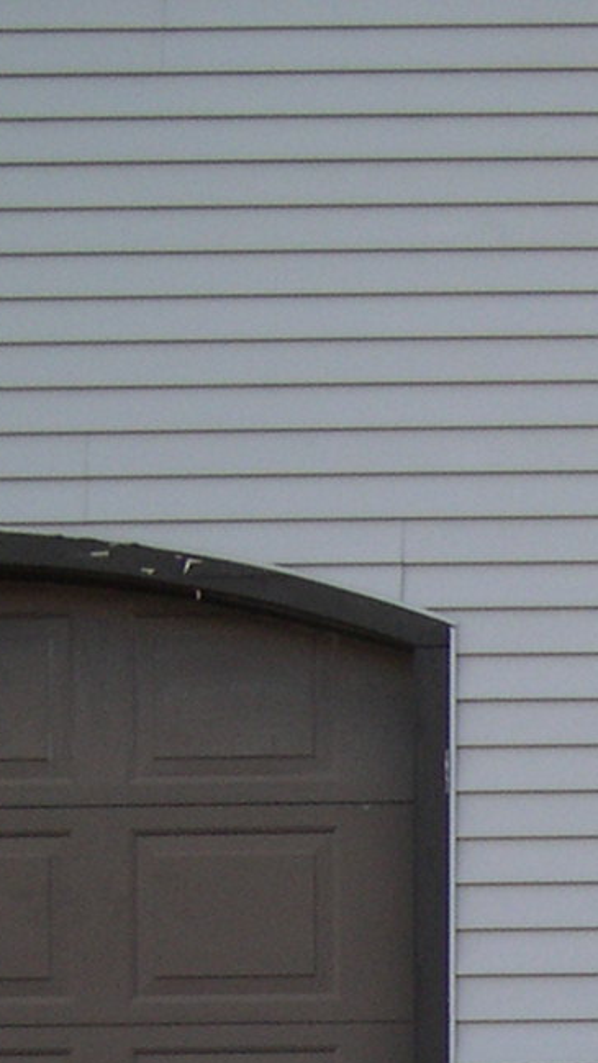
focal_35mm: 145
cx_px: 1417
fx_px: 4088
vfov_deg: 14.4
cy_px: 1263
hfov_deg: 7.8
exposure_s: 1/246
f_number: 2.8
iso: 100
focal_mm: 8
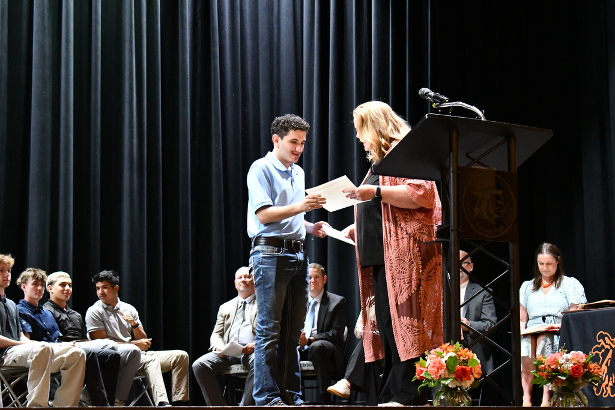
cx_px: 308
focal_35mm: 78
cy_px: 205
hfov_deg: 26.0
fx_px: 1333
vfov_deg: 17.5
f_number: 5.6
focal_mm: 52
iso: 9000
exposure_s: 1/60
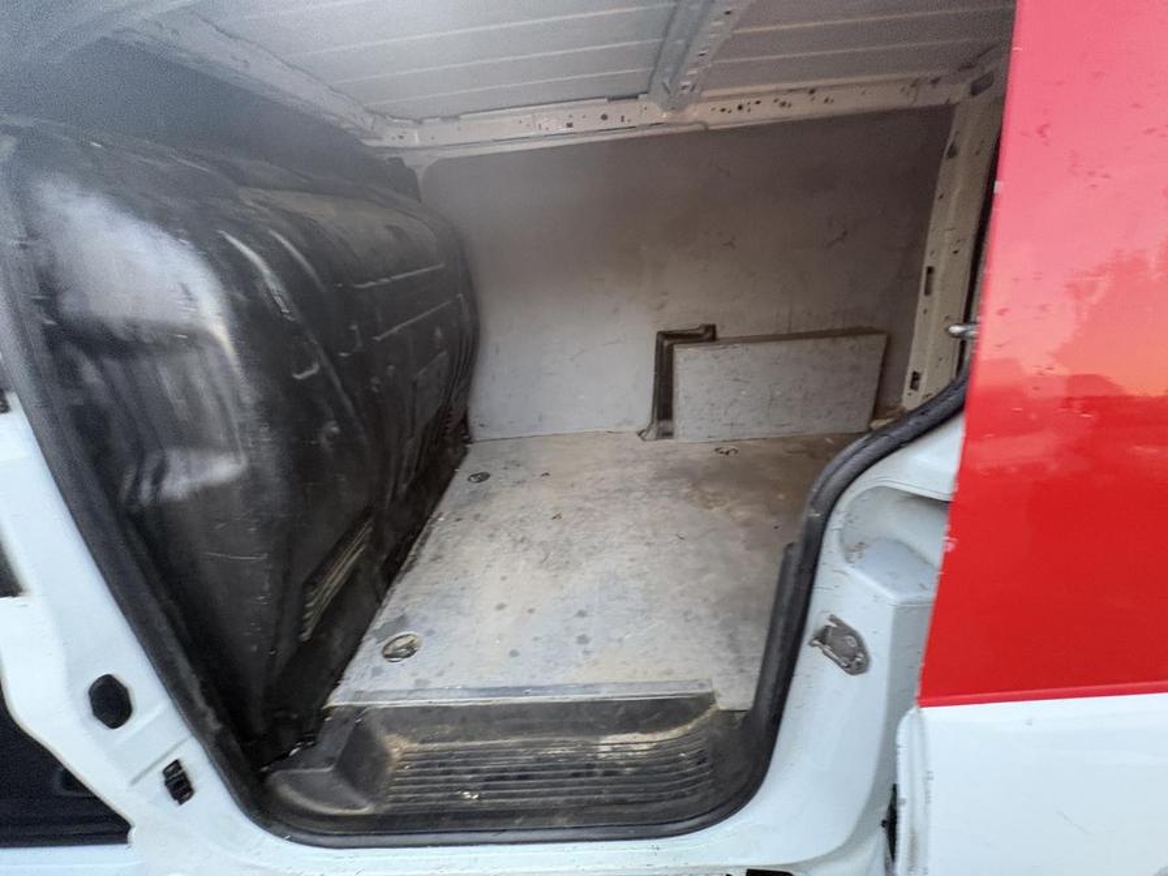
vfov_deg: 85.7
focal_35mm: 14
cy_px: 438
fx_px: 472
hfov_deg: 102.1
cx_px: 584
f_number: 2.2
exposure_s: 1/60
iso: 500
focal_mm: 2.22
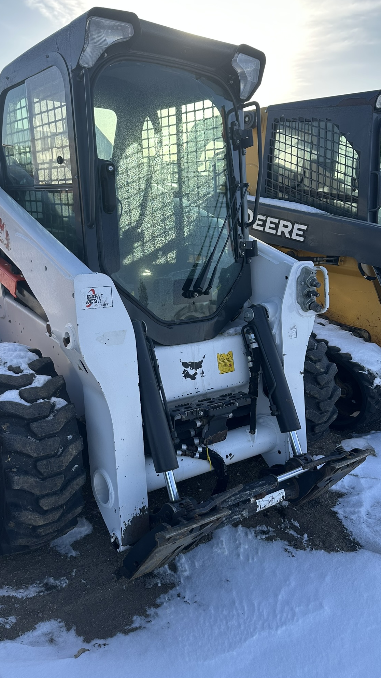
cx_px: 128
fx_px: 485
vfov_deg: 69.8
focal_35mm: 27
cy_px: 332
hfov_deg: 42.4
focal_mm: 6.86
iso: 80
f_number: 1.78
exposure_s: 1/1916
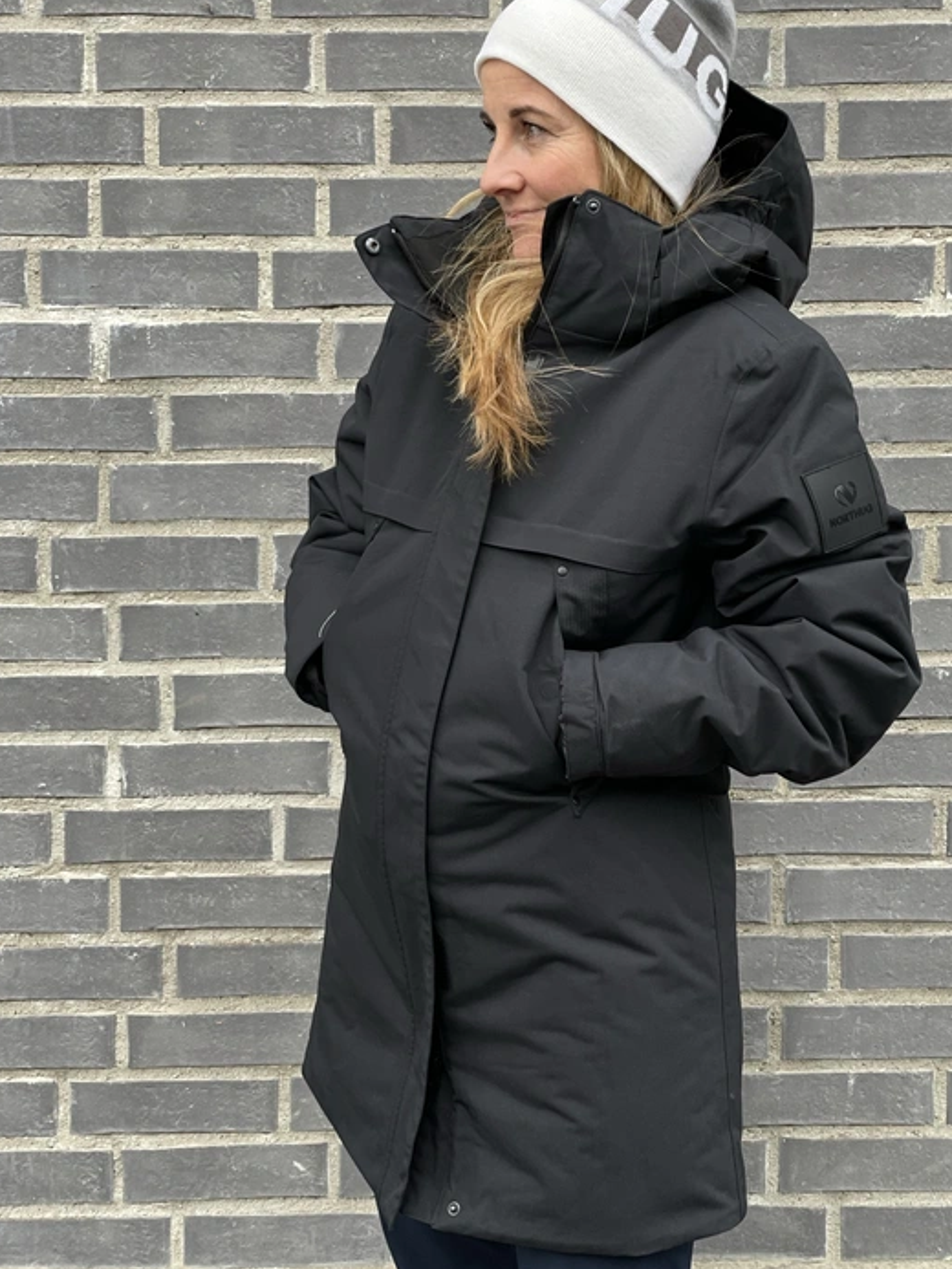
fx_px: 2346
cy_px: 667
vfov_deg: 30.3
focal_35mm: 64
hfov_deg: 22.9
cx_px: 575
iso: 64
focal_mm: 6
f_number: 2
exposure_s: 1/122
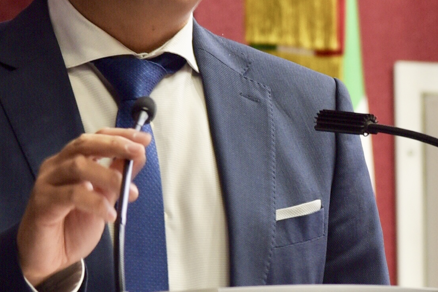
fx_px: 5998
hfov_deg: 4.2
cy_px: 175
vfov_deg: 2.8
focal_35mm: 493
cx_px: 305
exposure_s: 1/10
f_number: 4.5
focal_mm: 120
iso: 250
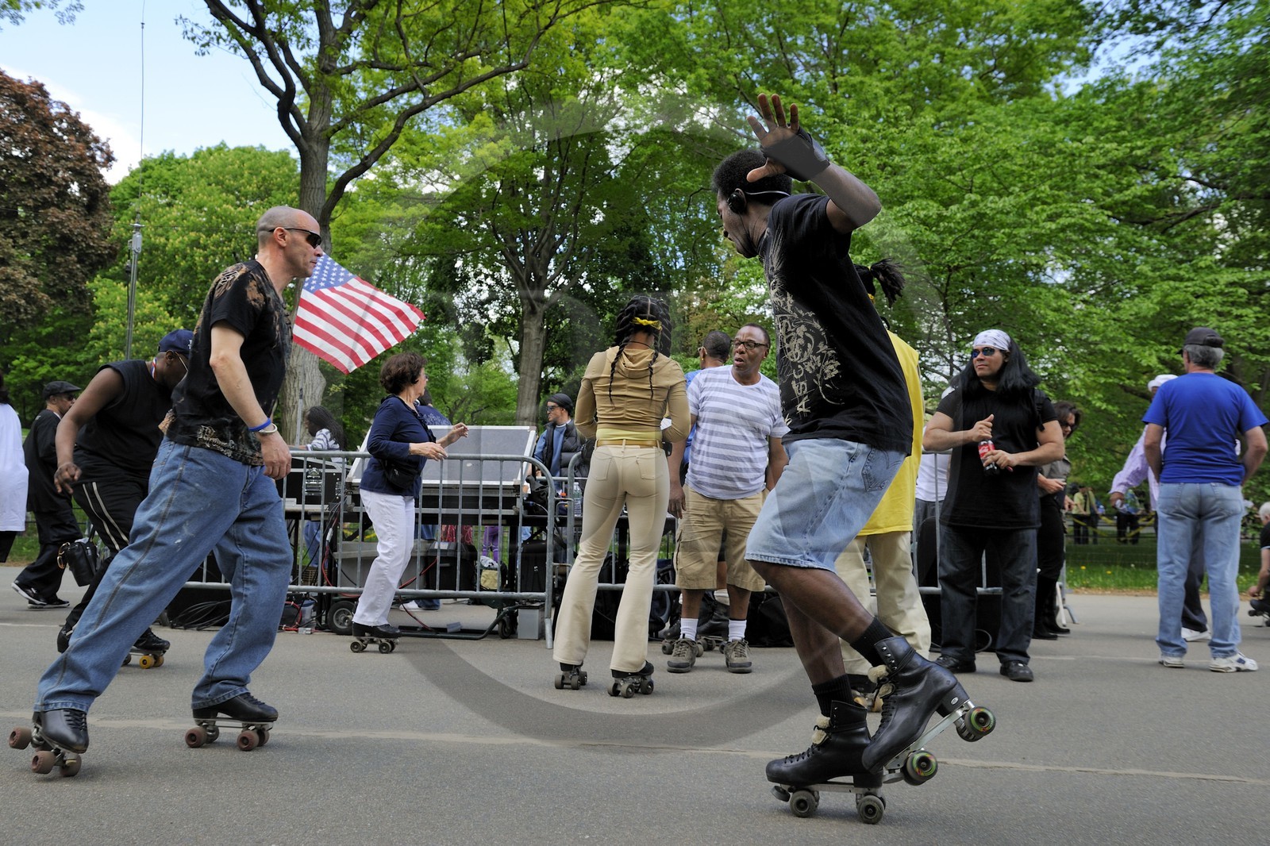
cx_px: 635
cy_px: 423
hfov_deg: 58.7
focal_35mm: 32
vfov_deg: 41.1
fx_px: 1129
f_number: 5.6
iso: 400
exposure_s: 1/400
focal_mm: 32
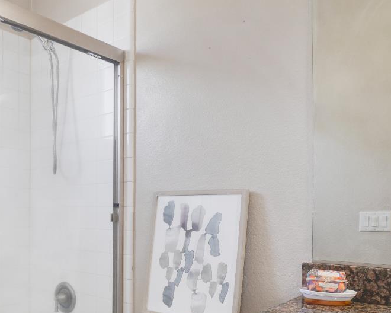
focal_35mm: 32
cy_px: 228
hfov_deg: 53.2
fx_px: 370
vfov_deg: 44.5
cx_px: 98
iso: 125
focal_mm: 10
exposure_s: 1/2.5
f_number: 9
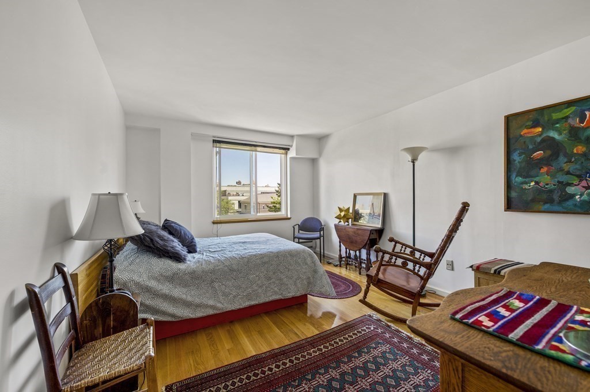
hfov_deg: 104.3
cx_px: 295
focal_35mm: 14
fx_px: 229
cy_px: 196
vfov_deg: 81.1
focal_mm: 14
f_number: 7.1
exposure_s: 1/5
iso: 250
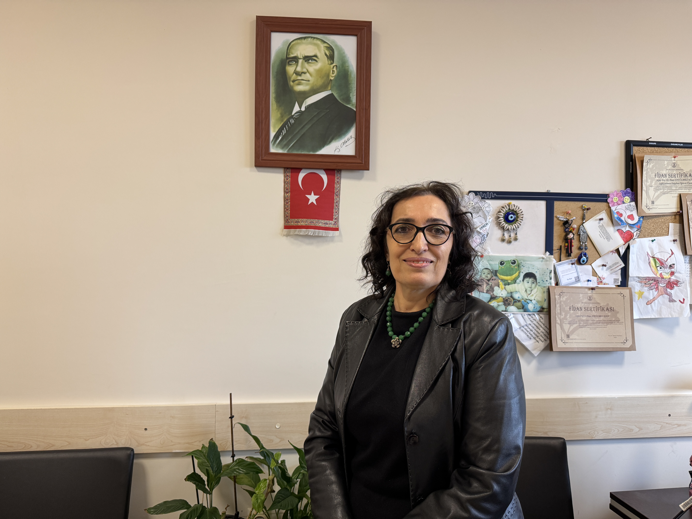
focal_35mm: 24
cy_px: 260
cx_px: 346
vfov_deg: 56.8
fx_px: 480
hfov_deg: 71.6
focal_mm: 6.76
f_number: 1.78
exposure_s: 1/100
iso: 200
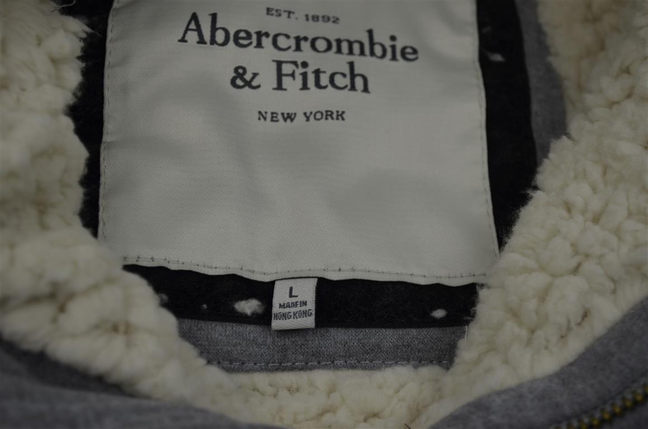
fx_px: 1078
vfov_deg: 22.5
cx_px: 324
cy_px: 214
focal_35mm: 60
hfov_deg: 33.5
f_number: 5.3
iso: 400
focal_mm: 40
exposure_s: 1/100
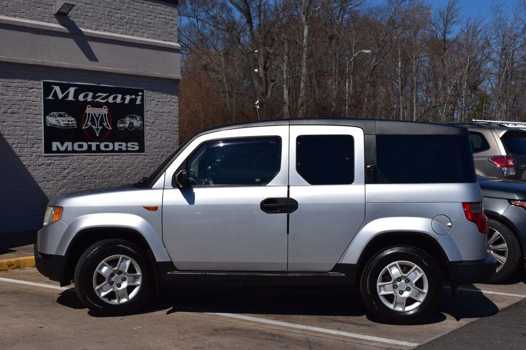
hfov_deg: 35.1
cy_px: 175
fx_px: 833
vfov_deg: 23.8
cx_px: 263
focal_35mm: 57
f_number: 13
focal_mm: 38
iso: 200
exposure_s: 1/800
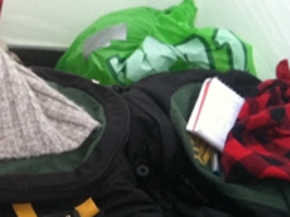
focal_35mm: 90
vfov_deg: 16.4
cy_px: 119
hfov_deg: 20.4
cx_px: -58
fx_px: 753
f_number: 2.8
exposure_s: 1/15
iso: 320
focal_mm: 3.85
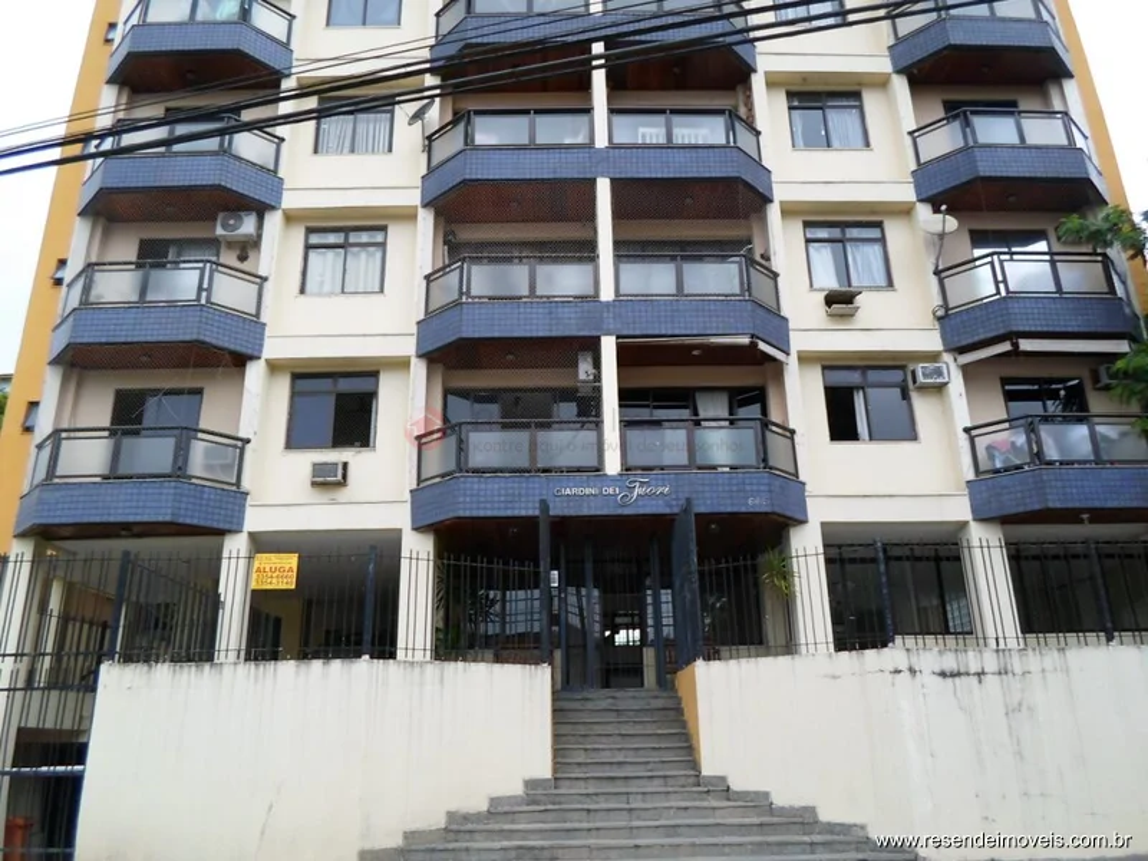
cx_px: 574
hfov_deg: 69.4
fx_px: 829
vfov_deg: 54.9
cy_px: 430
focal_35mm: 25
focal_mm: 4.5
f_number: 2.5
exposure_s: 1/90
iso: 80
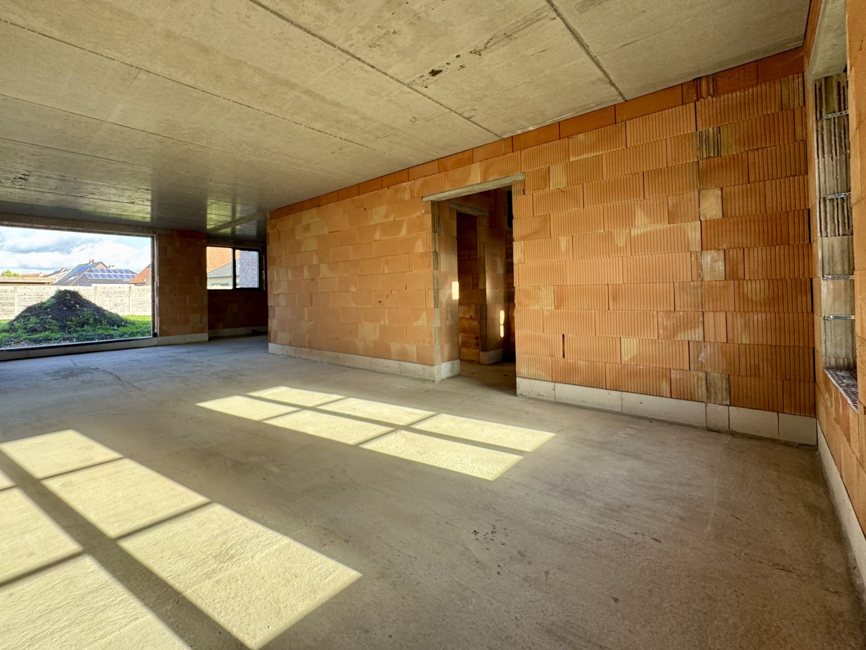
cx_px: 377
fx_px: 400
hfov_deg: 94.0
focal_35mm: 16
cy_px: 286
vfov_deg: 77.8
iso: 50
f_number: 2.2
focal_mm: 2.22
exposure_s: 1/99
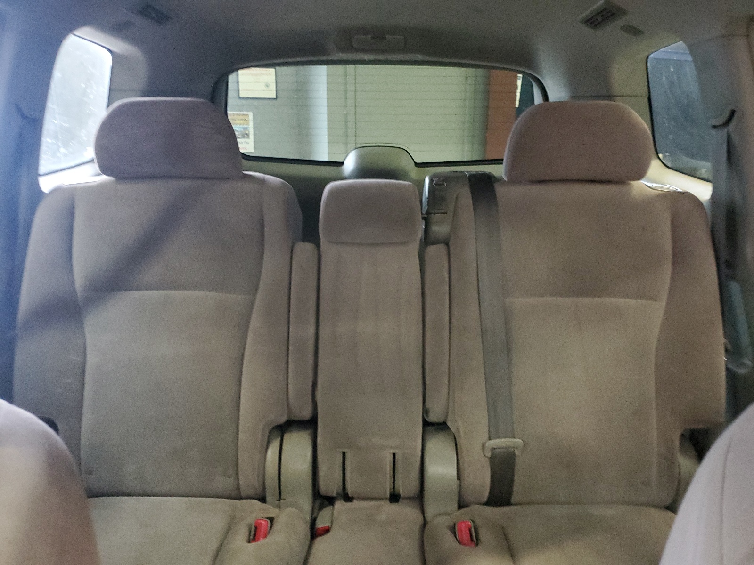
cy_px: 282
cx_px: 377
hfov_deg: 67.3
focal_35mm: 26
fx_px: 566
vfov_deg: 53.1
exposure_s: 1/15
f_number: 1.5
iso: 576
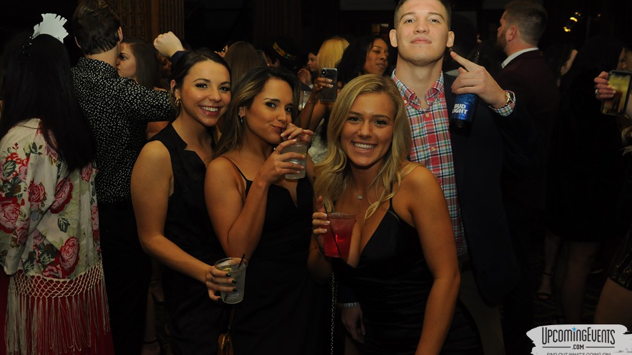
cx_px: 316
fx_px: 662
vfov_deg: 30.0
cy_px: 148
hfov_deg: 51.0
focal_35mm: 40
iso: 800
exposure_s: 1/60
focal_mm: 25
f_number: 5.6
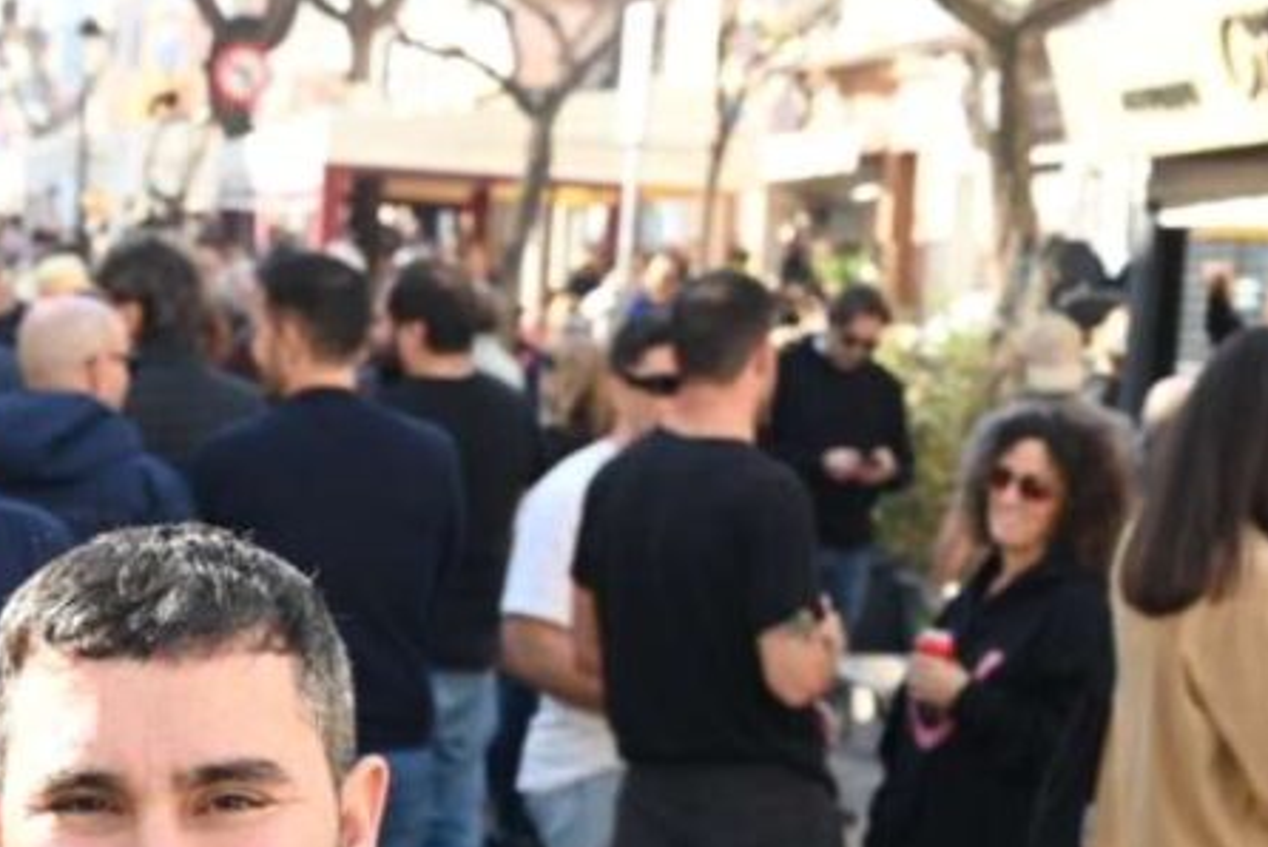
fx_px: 3560
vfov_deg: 13.5
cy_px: 695
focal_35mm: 101
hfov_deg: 20.0
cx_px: 233
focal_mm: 44
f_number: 5.6
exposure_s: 1/400
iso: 500
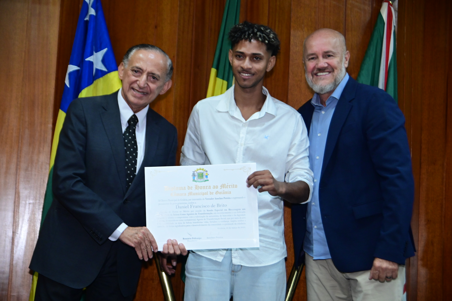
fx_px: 829
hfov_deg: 30.5
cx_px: 226
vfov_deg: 20.6
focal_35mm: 66
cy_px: 150
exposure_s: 1/250
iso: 5000
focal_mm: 66
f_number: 5.6
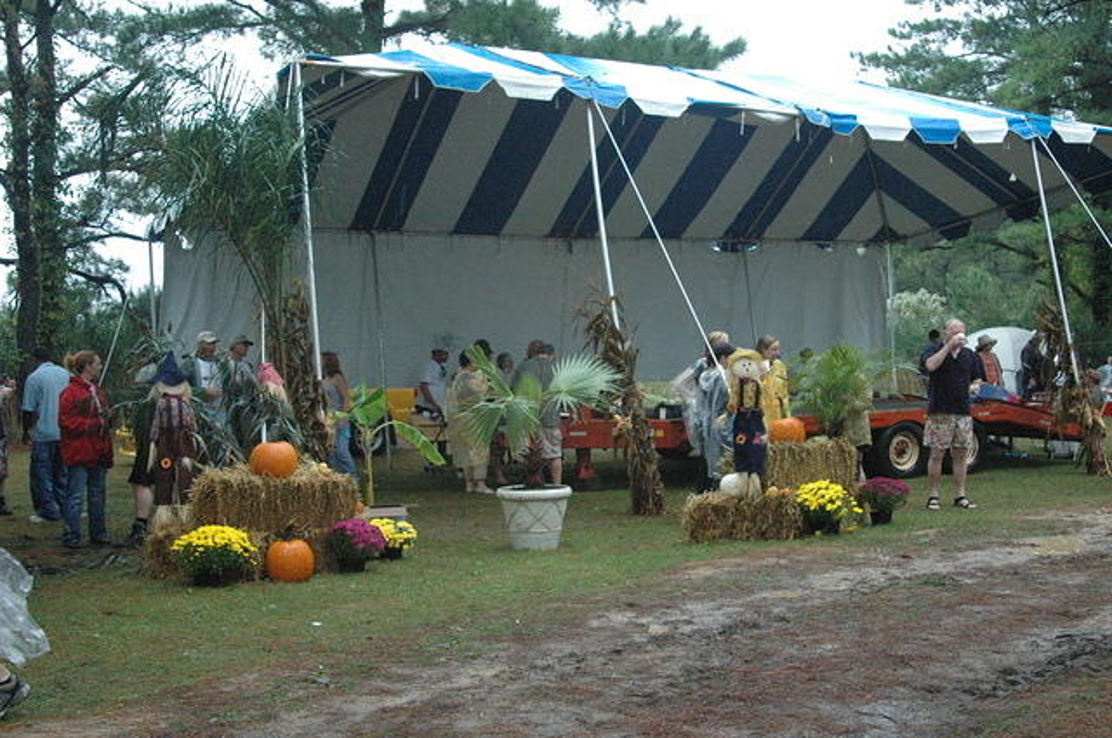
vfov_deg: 31.8
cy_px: 369
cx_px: 556
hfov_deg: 46.5
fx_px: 1296
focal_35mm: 42
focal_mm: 28
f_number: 7.1
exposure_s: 1/200
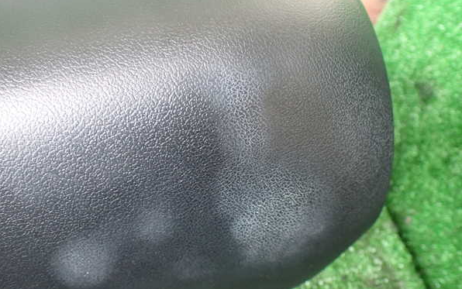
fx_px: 403
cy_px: 146
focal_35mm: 32
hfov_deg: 59.6
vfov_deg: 39.5
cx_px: 230
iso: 800
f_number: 2.3
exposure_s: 1/50
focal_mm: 5.4
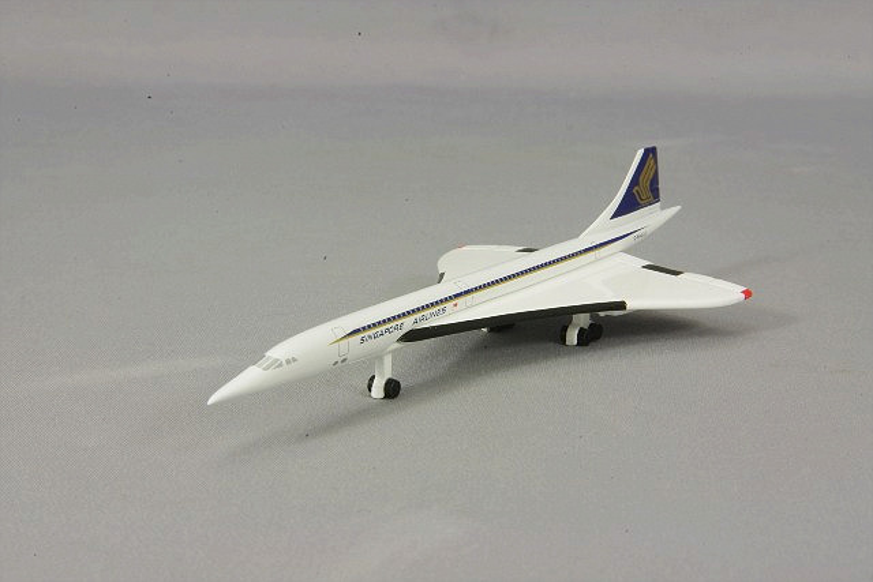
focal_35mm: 112
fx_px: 2716
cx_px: 436
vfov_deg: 12.2
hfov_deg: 18.3
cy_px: 291
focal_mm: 75
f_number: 32
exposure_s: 1/1.67
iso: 400
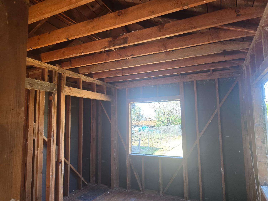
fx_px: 178
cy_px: 100
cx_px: 134
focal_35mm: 23
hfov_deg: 73.9
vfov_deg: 58.9
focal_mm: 6.3
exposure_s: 1/180
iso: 125
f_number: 1.7
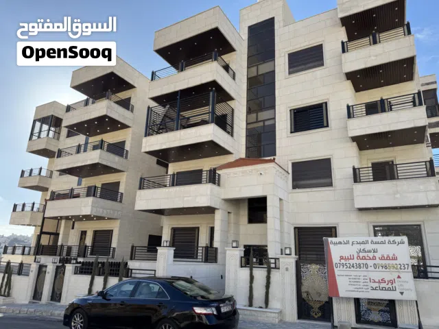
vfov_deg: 56.8
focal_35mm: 24
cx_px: 220
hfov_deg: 71.6
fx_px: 304
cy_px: 164
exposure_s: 1/2252
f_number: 1.78
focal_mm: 6.76
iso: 80
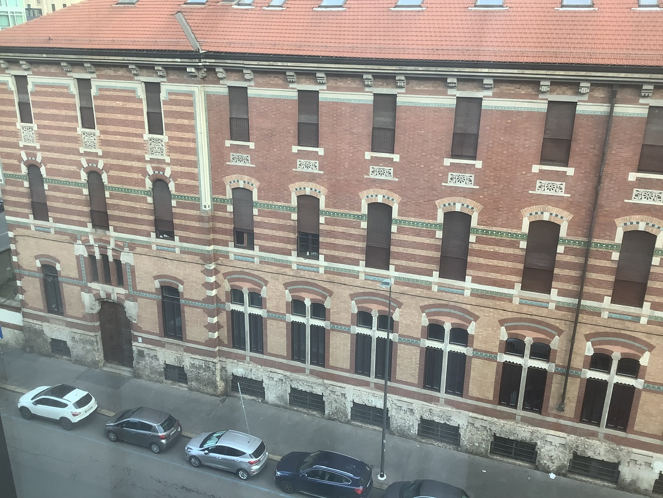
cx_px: 332
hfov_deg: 58.4
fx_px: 594
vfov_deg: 45.4
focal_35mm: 31
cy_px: 249
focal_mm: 3.3
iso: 50
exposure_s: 1/50
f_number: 2.4
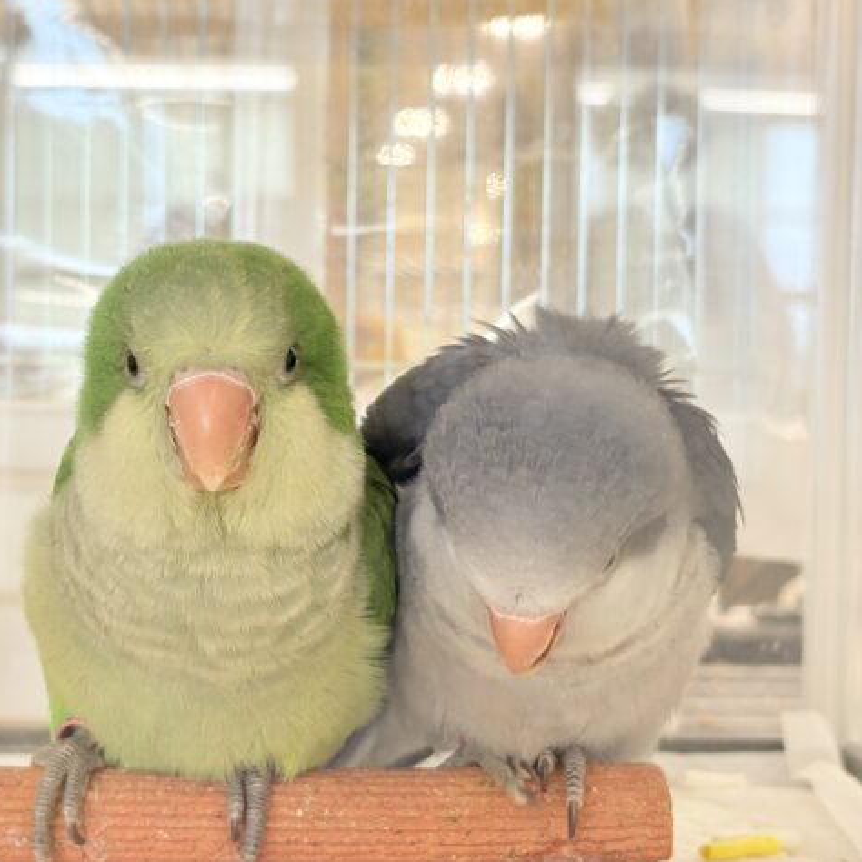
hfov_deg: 27.7
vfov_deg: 27.7
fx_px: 1747
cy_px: 433
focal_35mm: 62
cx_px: 340
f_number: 1.6
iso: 64
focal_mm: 5.96
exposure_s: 1/50
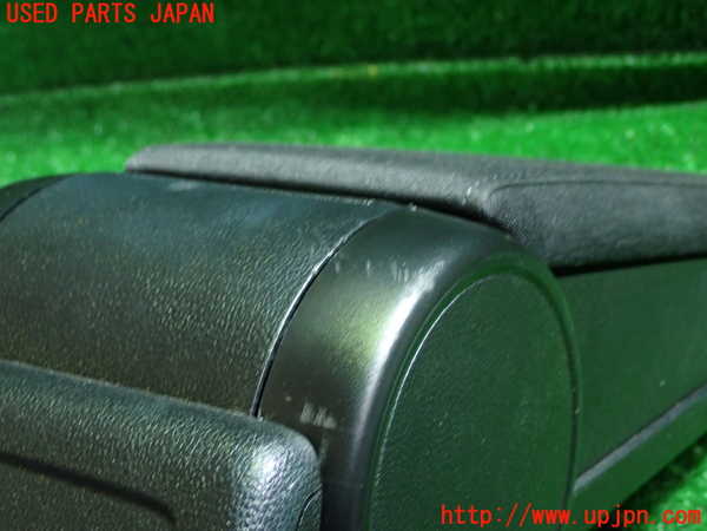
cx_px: 354
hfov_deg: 27.4
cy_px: 266
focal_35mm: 71
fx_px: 1450
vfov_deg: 20.7
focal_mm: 12.73
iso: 800
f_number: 3.9
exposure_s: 1/20
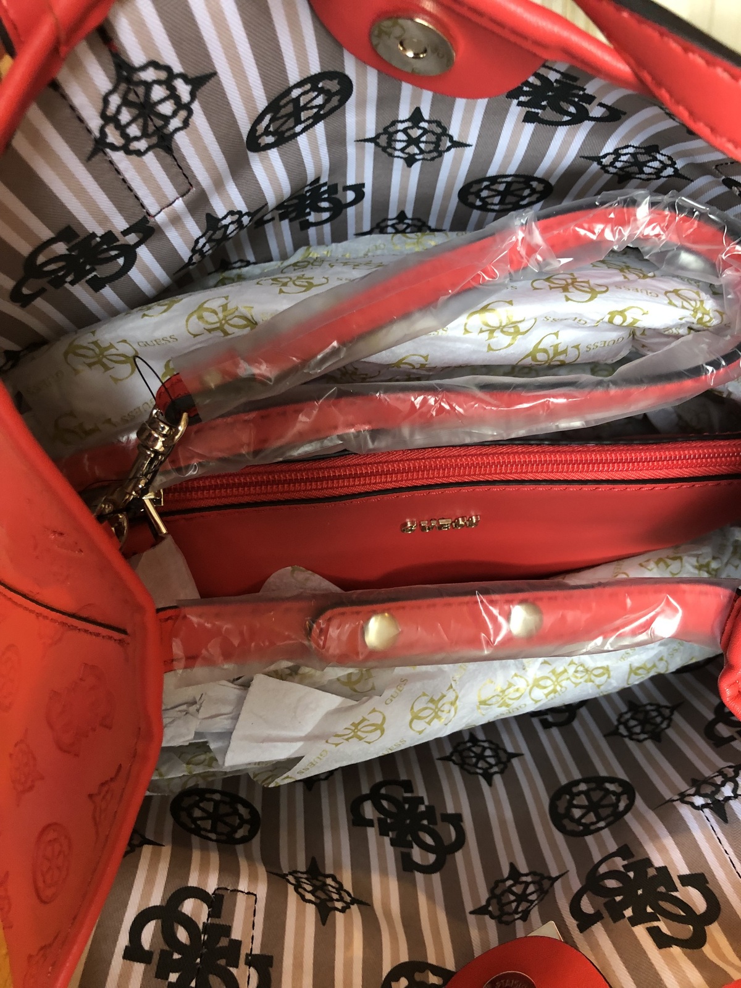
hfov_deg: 49.7
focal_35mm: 28
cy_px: 494
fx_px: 799
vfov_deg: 63.4
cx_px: 370
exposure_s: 1/17
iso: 80
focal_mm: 3.99
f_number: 1.8
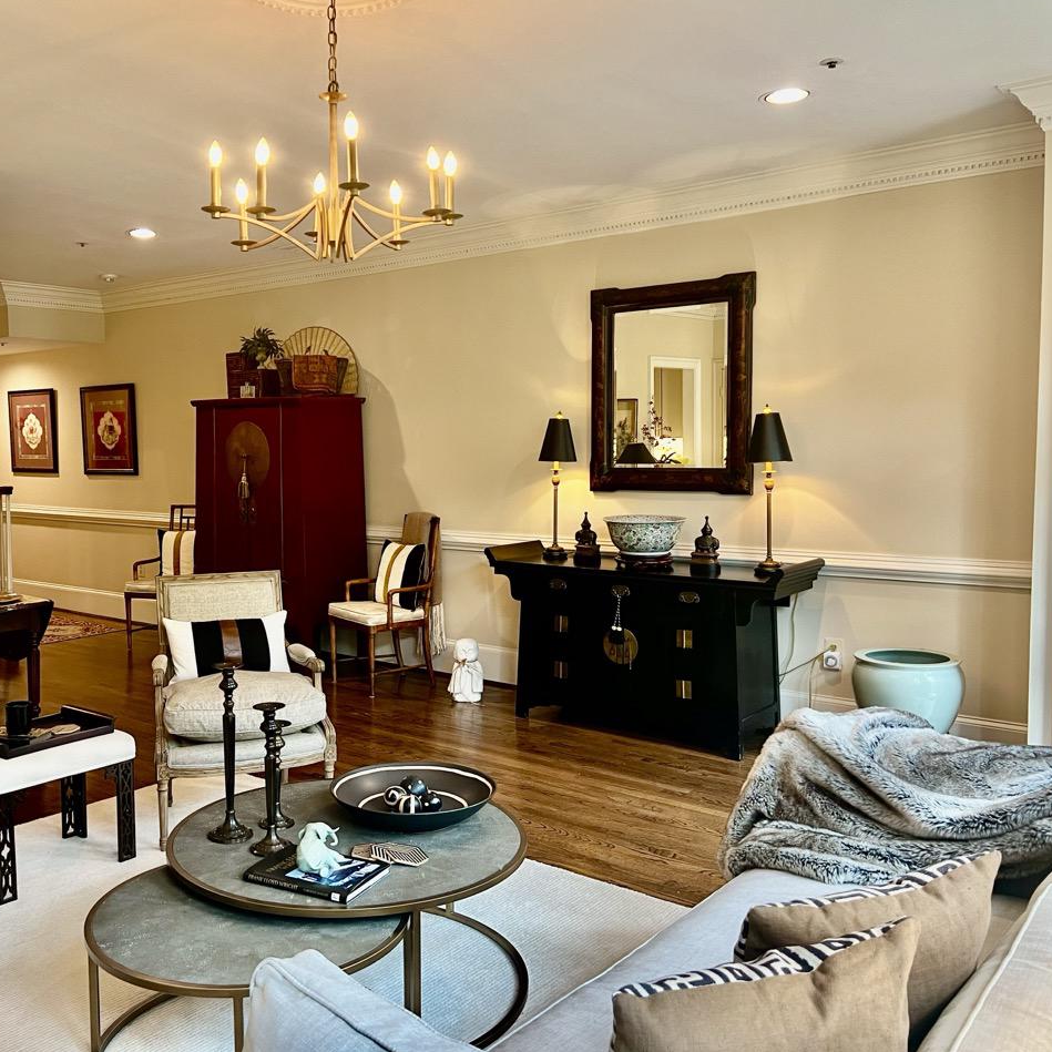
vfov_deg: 52.5
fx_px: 1066
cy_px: 523
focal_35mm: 31
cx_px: 372
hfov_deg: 51.8
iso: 125
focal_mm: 5.7
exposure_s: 1/60
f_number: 1.5
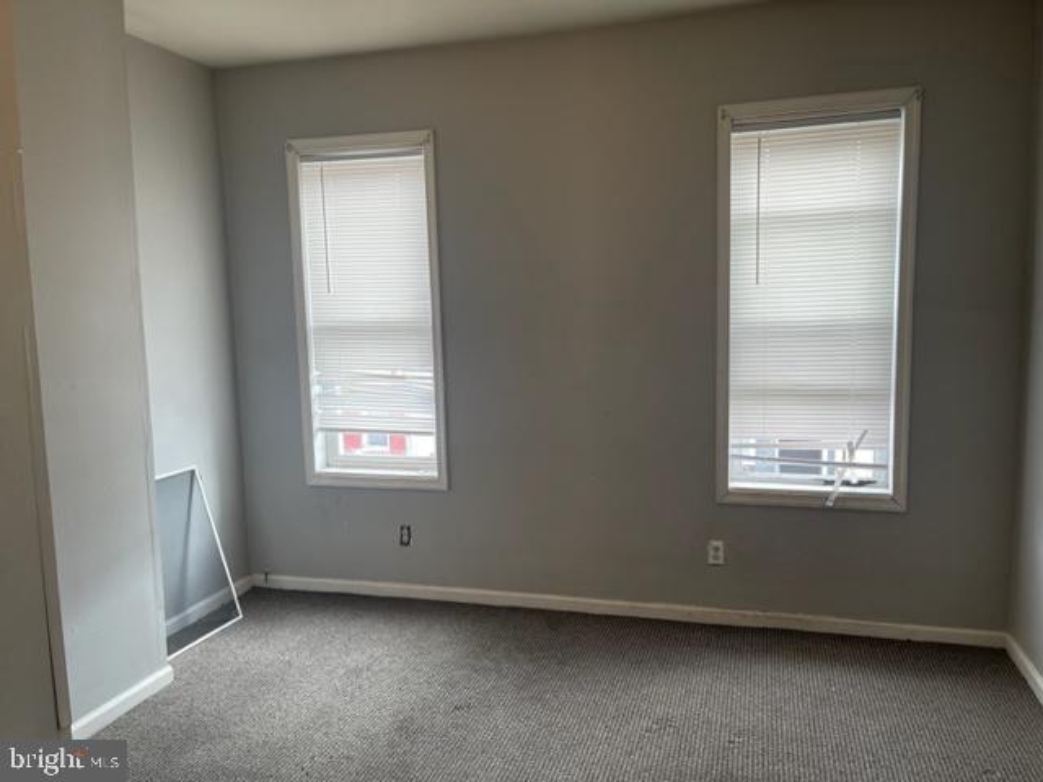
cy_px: 391
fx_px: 783
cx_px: 522
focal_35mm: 26
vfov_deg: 53.1
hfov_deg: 67.3
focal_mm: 5.1
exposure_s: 1/120
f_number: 1.6
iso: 64
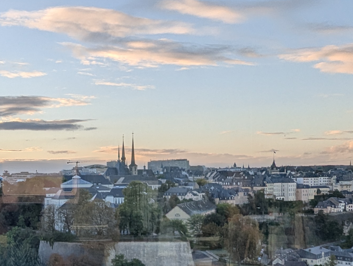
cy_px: 195
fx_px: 500
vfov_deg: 29.4
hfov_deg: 36.0
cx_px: 21
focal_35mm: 49
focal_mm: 2.35
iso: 44
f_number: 2.2
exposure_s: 1/309
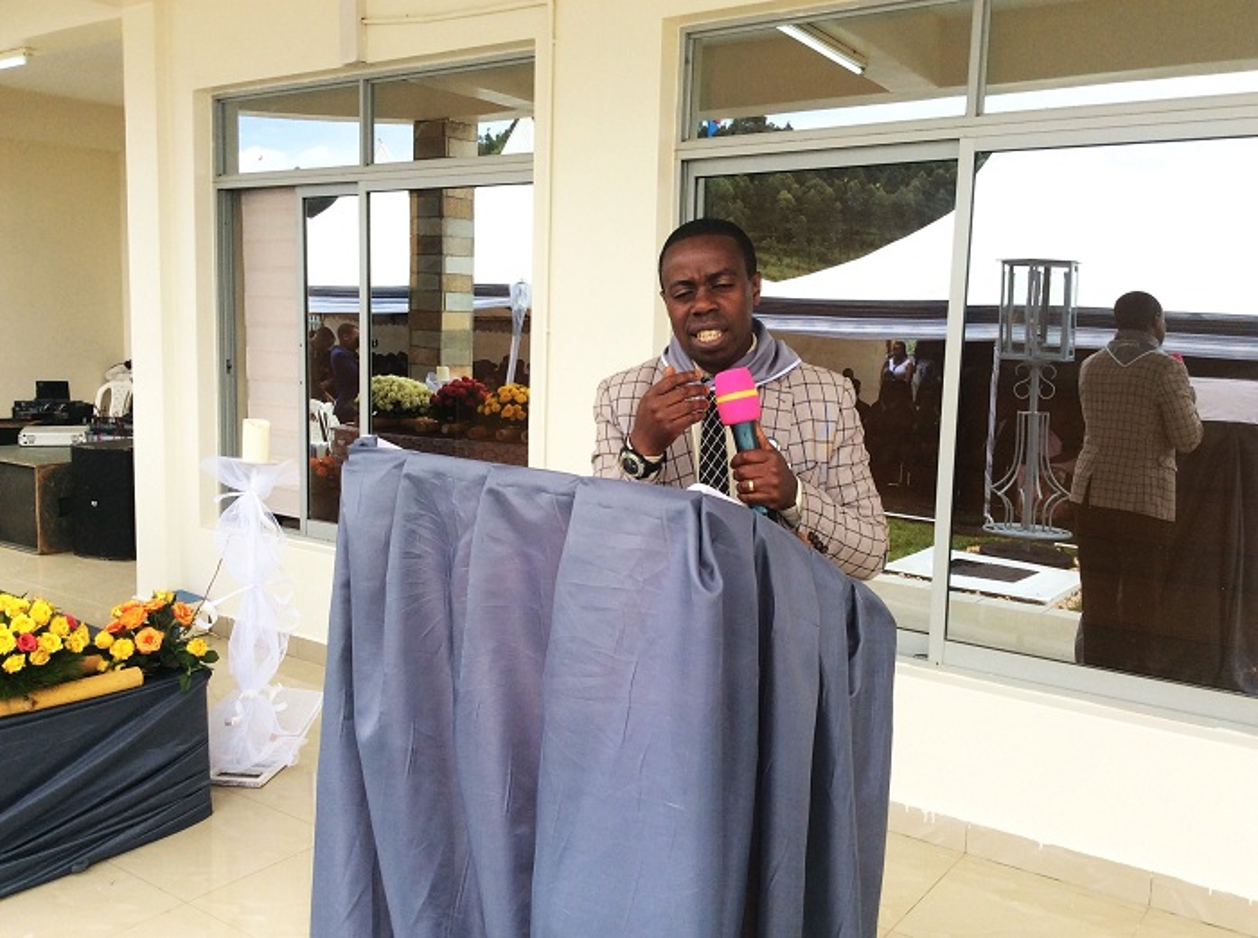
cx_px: 629
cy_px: 469
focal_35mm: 32
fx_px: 1161
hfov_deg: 56.9
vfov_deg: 44.0
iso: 32
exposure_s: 1/427
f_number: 2.4
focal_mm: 3.3
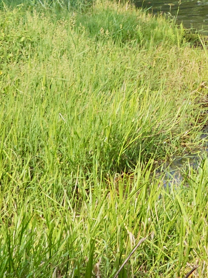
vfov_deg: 8.5
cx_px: 319
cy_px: -88
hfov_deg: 6.4
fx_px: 1843
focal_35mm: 230
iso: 50
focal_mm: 7.9
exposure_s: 1/1376
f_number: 2.4
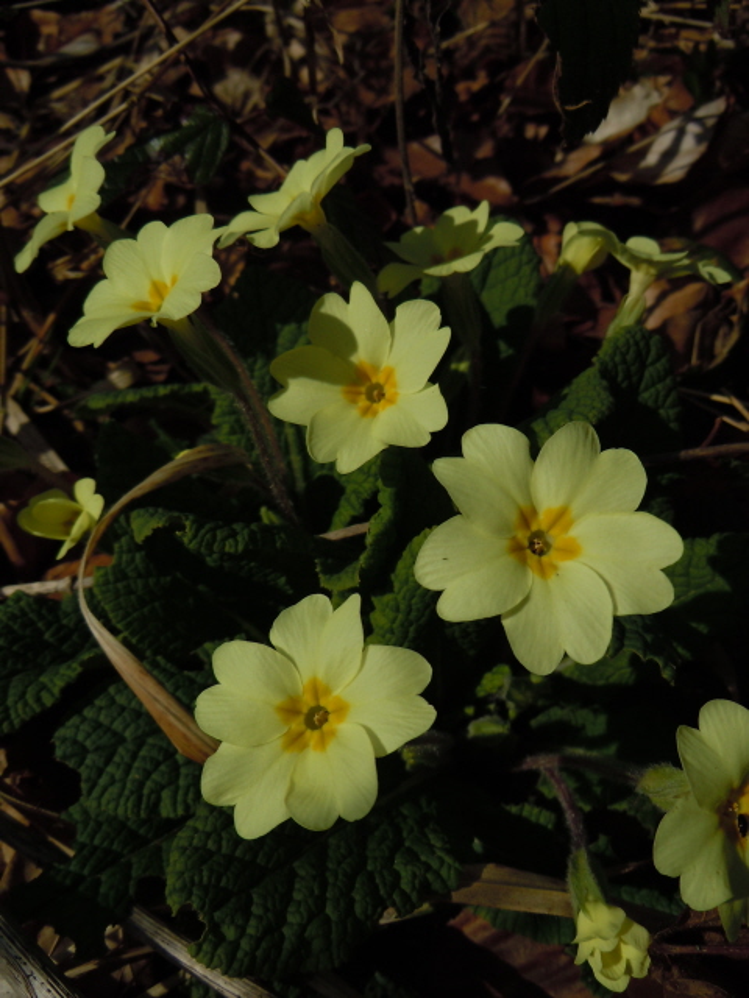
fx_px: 865
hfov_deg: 46.8
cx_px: 374
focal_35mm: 30
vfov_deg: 60.0
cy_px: 499
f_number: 7
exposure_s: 1/1250
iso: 100
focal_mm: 5.4
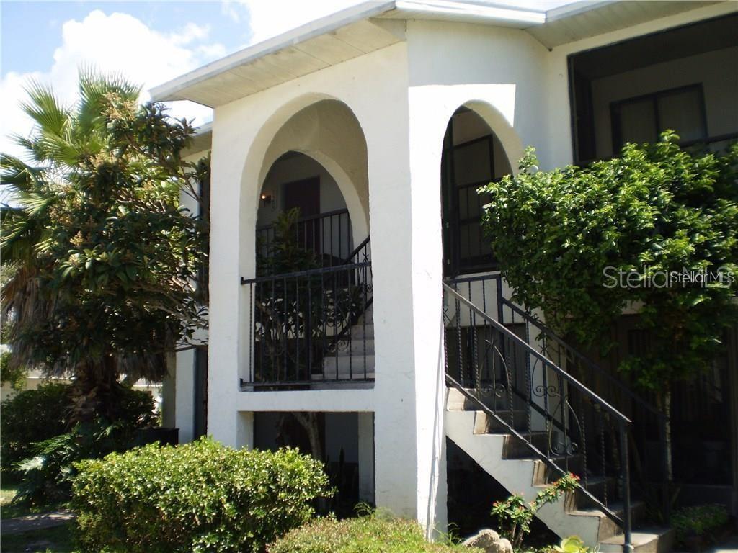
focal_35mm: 36
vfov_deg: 39.7
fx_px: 768
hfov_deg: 51.4
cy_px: 276
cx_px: 369
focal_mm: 6.3
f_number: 3.1
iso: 64
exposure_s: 1/500
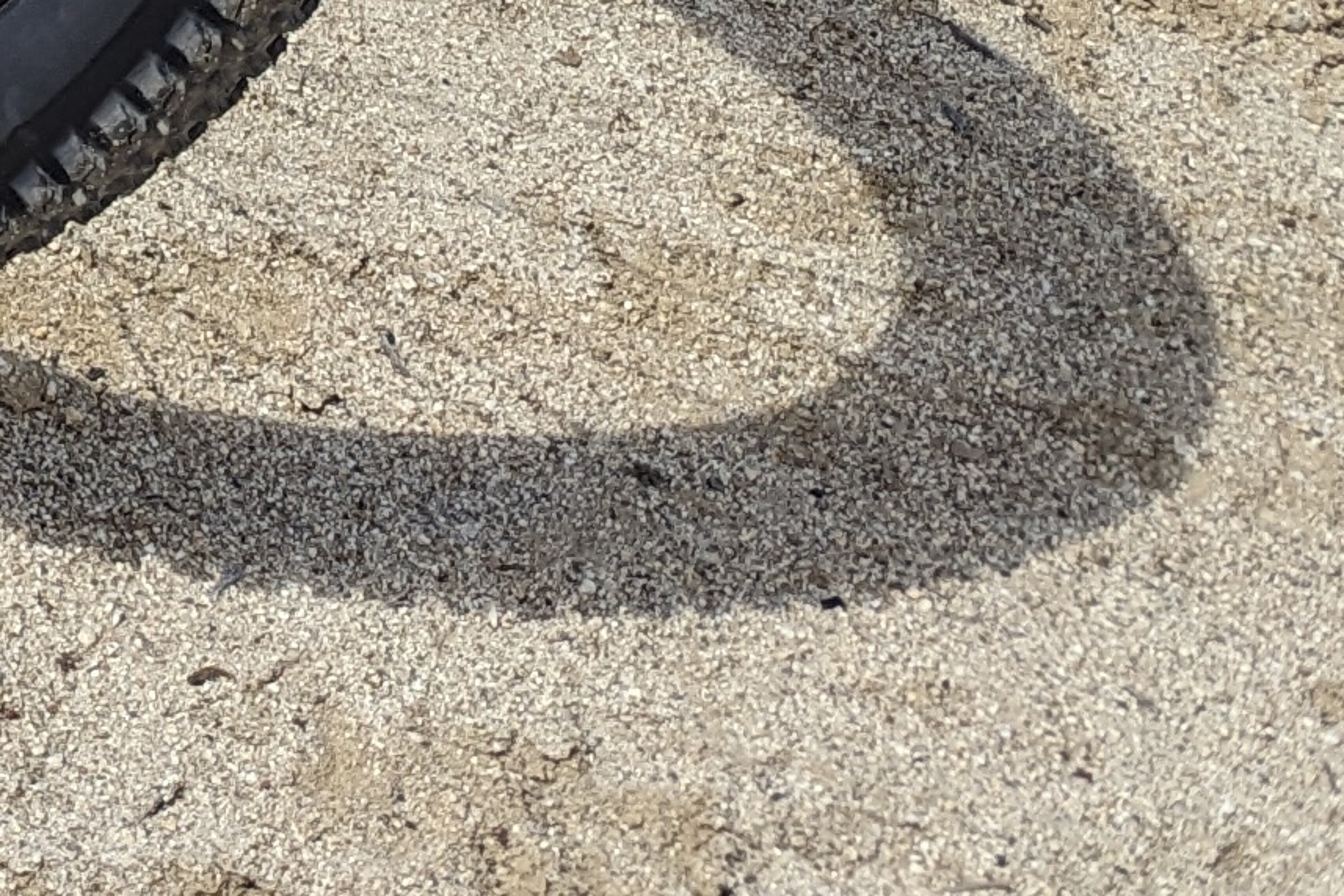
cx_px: -1805
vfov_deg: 9.9
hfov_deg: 13.2
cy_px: -1340
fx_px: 4442
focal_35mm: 119
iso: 41
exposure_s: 1/1770
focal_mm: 6.81
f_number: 1.85
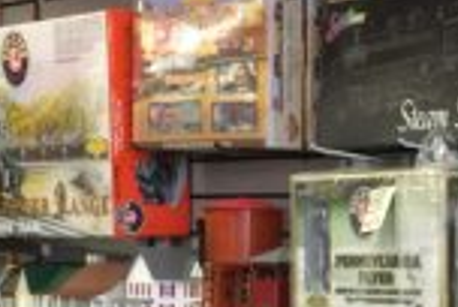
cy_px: 343
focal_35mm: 152
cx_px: 576
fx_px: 1938
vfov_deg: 9.0
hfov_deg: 13.1
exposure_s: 1/15
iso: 32
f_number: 2.2
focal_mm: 4.15
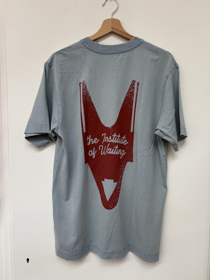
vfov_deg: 65.3
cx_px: 104
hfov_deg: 51.4
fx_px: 218
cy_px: 135
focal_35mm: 27
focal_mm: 5.96
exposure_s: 1/122
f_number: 1.6
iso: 100
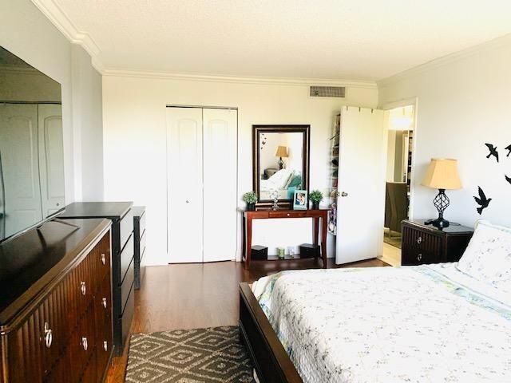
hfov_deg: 67.3
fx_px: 384
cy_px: 192
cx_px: 256
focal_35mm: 26
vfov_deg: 53.1
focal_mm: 4.25
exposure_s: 1/60
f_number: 1.8
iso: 160
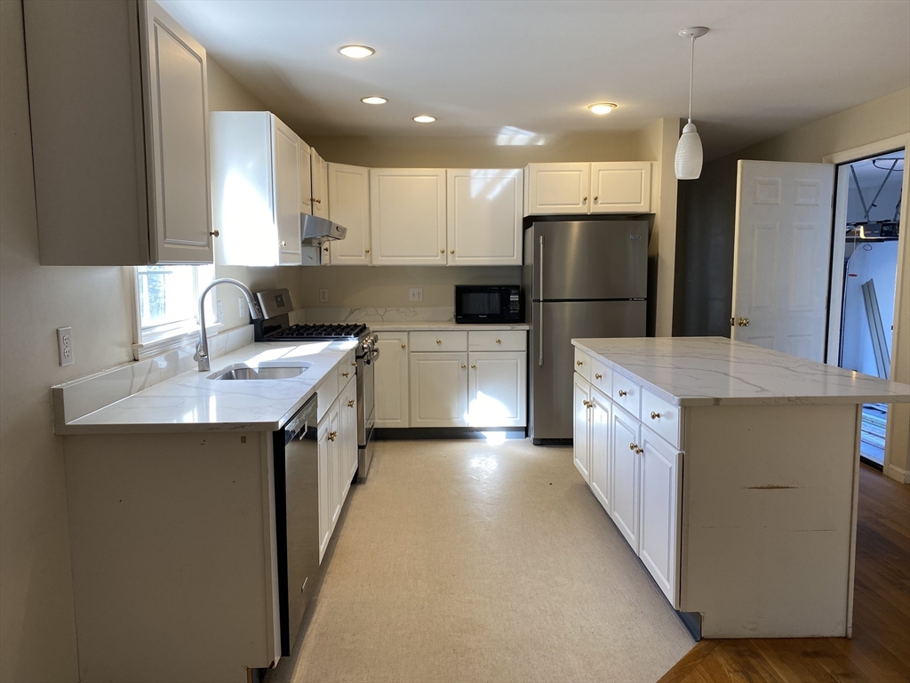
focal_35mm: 26
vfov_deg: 53.1
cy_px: 342
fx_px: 683
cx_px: 455
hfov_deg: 67.3
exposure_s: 1/120
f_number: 1.8
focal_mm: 4.25
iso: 50
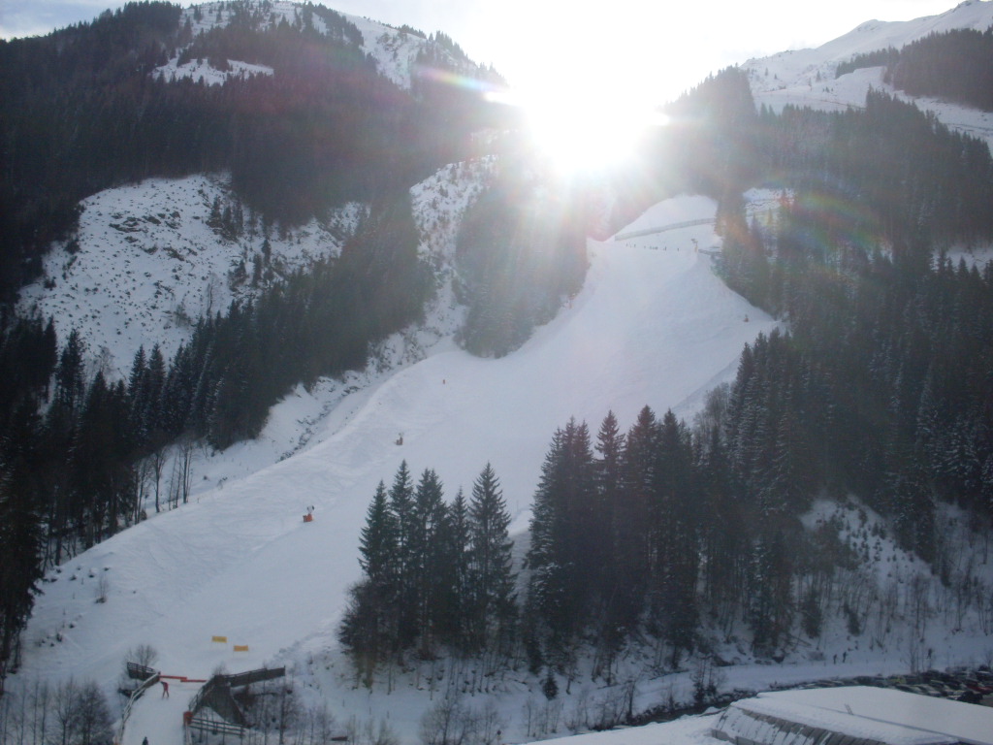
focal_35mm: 38
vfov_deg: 37.7
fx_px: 1090
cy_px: 372
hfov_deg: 49.0
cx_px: 496
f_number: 8.4
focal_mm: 6.3
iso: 80
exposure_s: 1/350
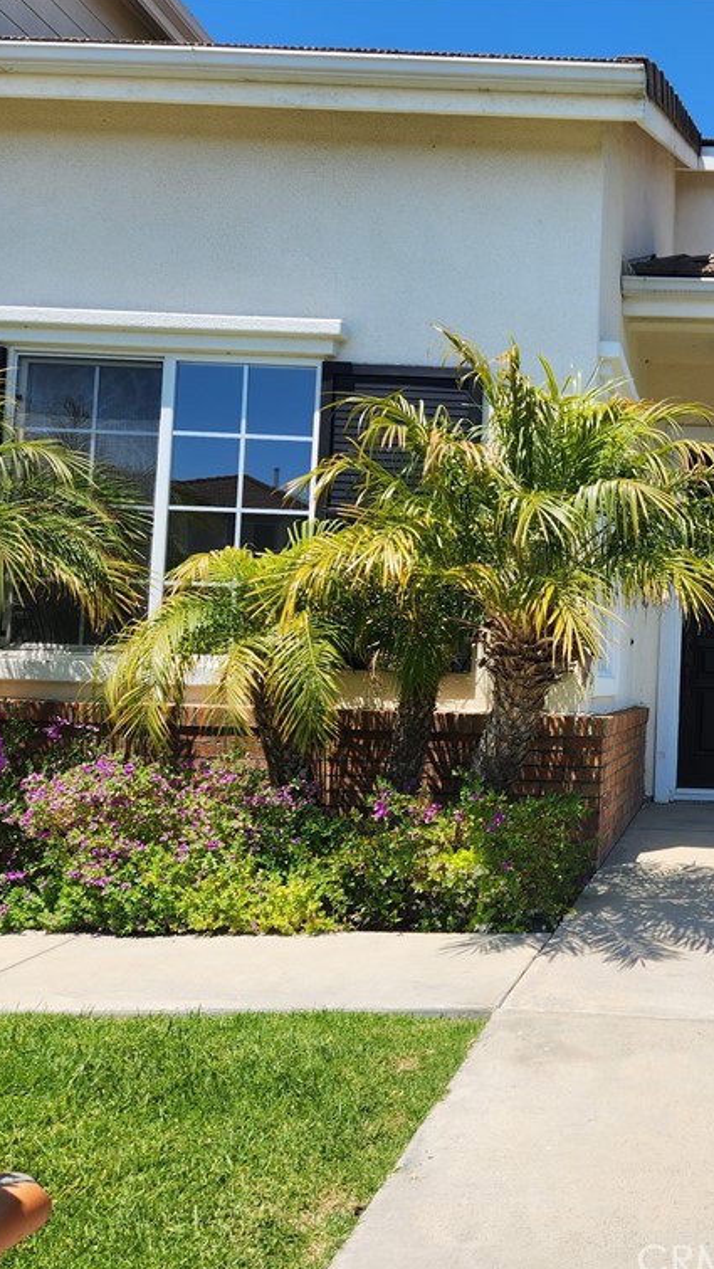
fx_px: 1144
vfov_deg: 58.0
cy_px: 639
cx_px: 719
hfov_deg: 31.9
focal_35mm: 34
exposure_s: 1/1347
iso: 20
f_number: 1.8
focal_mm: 5.4
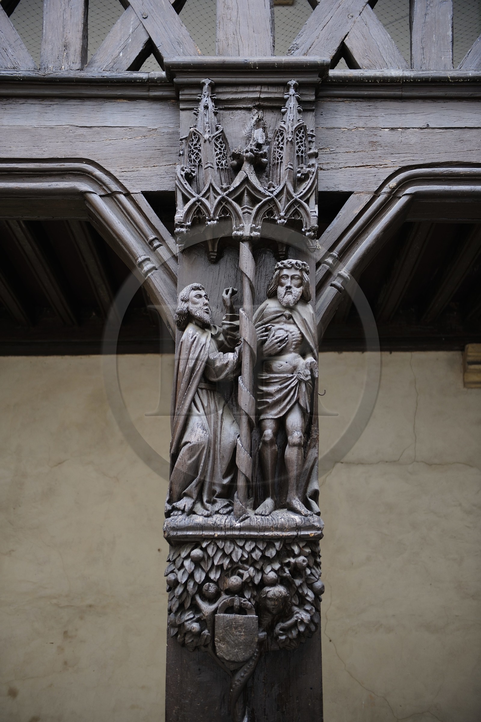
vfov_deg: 38.2
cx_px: 240
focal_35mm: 52
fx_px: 1044
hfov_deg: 26.0
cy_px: 361
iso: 200
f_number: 2.8
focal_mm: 52
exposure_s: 1/125
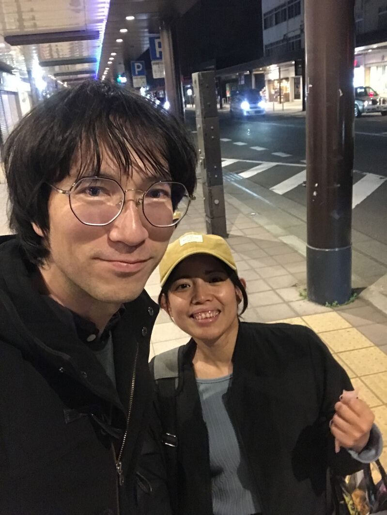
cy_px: 258
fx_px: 476
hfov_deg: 44.2
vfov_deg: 56.8
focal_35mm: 32
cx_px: 194
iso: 320
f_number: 2.2
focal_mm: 2.87
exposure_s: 1/15
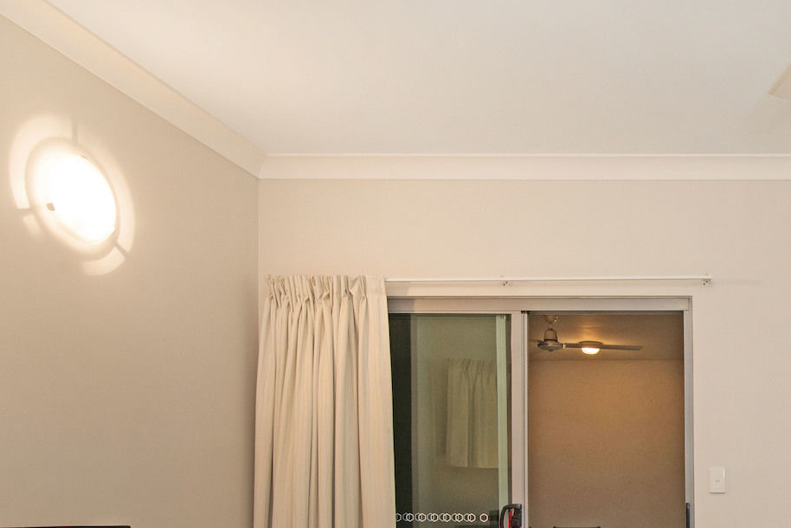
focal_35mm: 35
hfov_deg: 46.4
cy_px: 513
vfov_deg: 34.8
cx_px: 776
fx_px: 769
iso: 400
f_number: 8
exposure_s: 1/13
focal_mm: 16
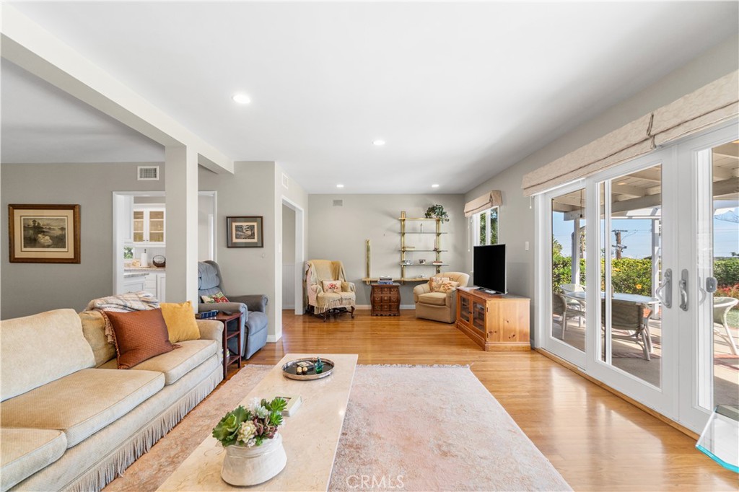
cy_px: 246
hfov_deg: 100.4
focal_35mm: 15
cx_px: 370
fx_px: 308
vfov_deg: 77.3
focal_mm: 10
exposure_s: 1/8
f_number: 7.1
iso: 320
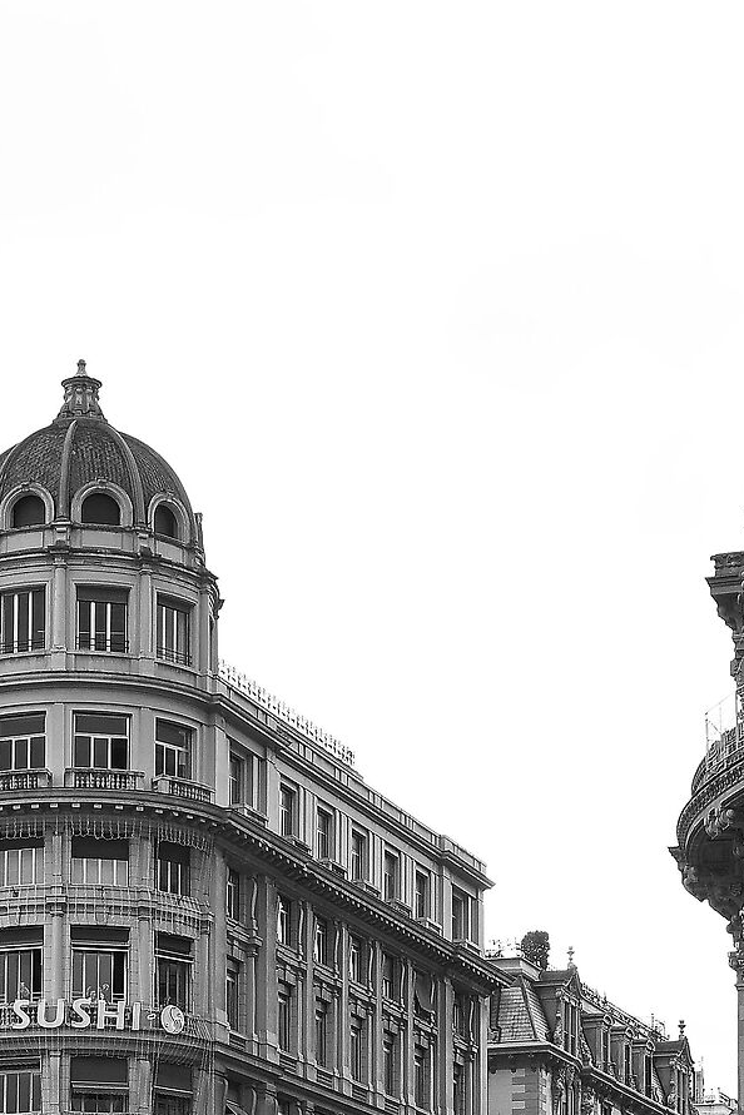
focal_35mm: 99
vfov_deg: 19.4
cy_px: 1335
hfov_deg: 13.7
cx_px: 138
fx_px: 3069
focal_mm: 24.5
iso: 400
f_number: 8
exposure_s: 1/200
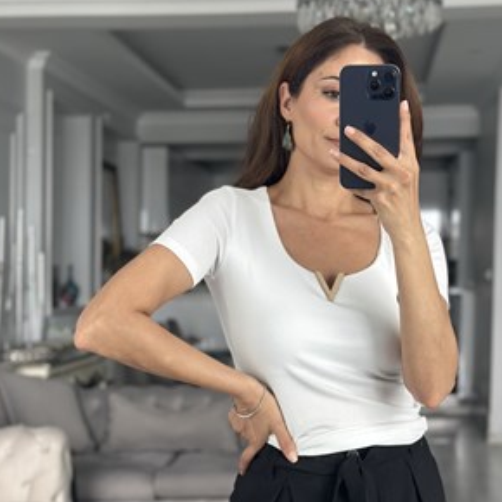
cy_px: 305
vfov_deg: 23.3
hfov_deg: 23.3
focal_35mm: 74
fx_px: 1214
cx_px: 308
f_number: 1.78
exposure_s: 1/60
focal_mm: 6.86
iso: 250
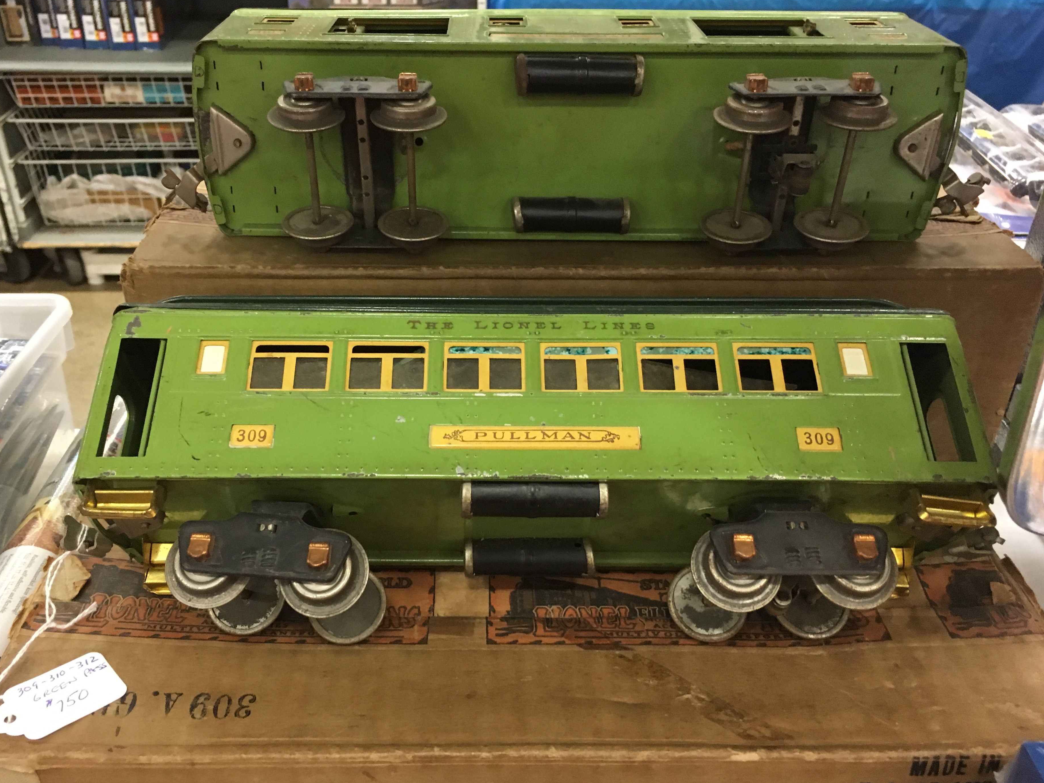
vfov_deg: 44.2
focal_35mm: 32
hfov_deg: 56.7
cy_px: 400
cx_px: 477
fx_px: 965
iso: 160
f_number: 2.2
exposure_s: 1/30
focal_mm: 4.15
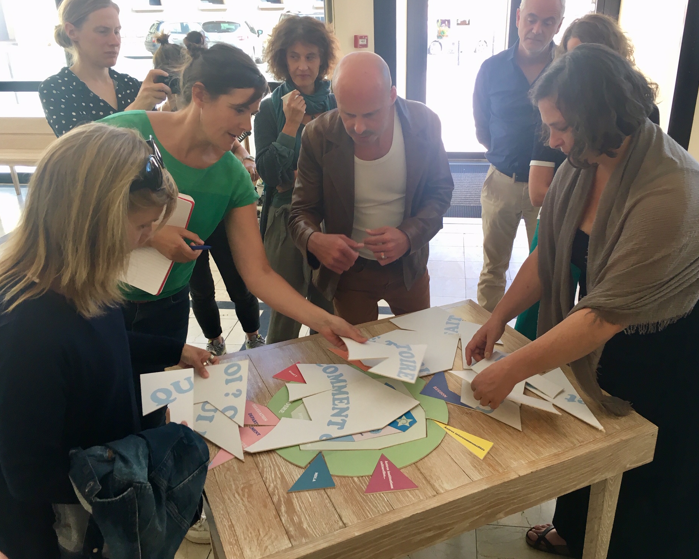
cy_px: 280
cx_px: 379
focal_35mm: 31
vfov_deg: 47.1
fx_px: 641
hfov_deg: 57.1
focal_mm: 4.15
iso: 25
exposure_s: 1/33
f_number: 2.2
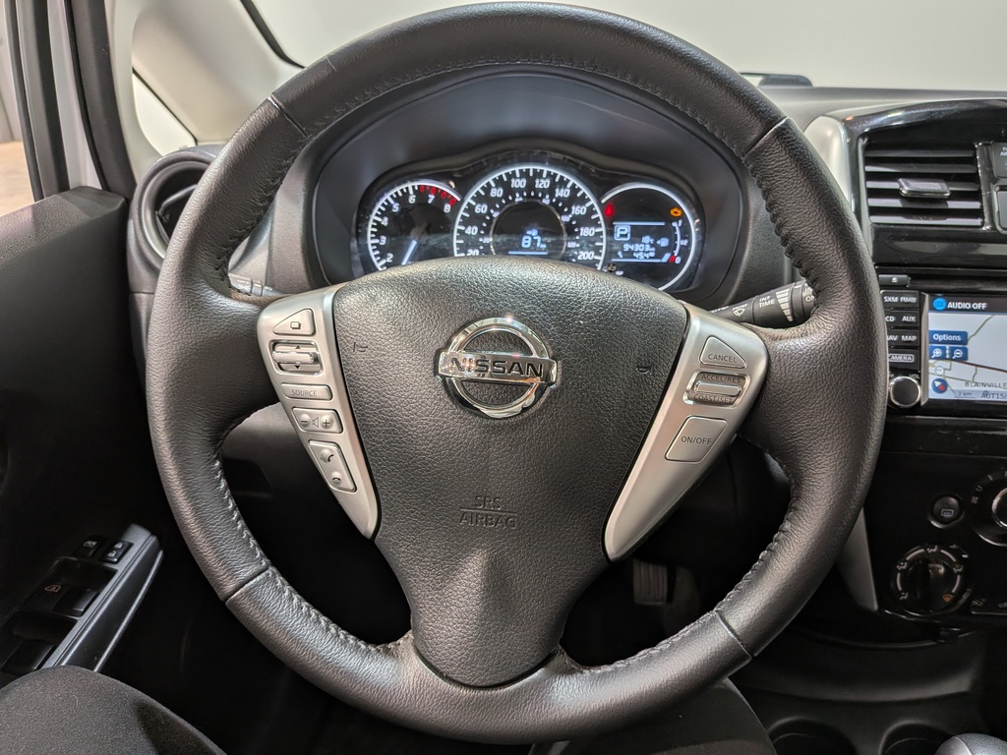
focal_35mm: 24
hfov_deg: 71.6
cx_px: 504
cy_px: 378
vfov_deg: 56.8
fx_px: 698
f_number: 1.7
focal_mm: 4.53
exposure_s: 1/131
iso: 29
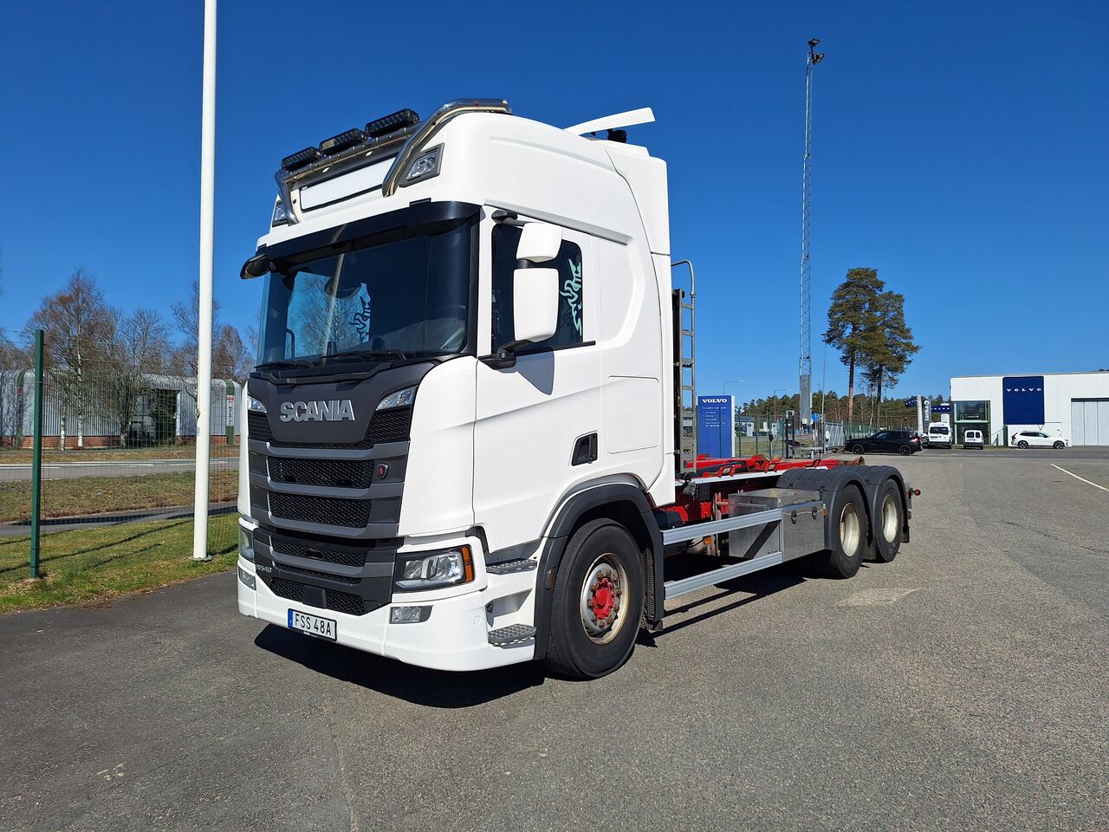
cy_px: 416
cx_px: 554
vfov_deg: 58.9
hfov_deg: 73.9
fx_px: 737
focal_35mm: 23
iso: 40
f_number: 1.8
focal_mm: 5.54
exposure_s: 1/5376
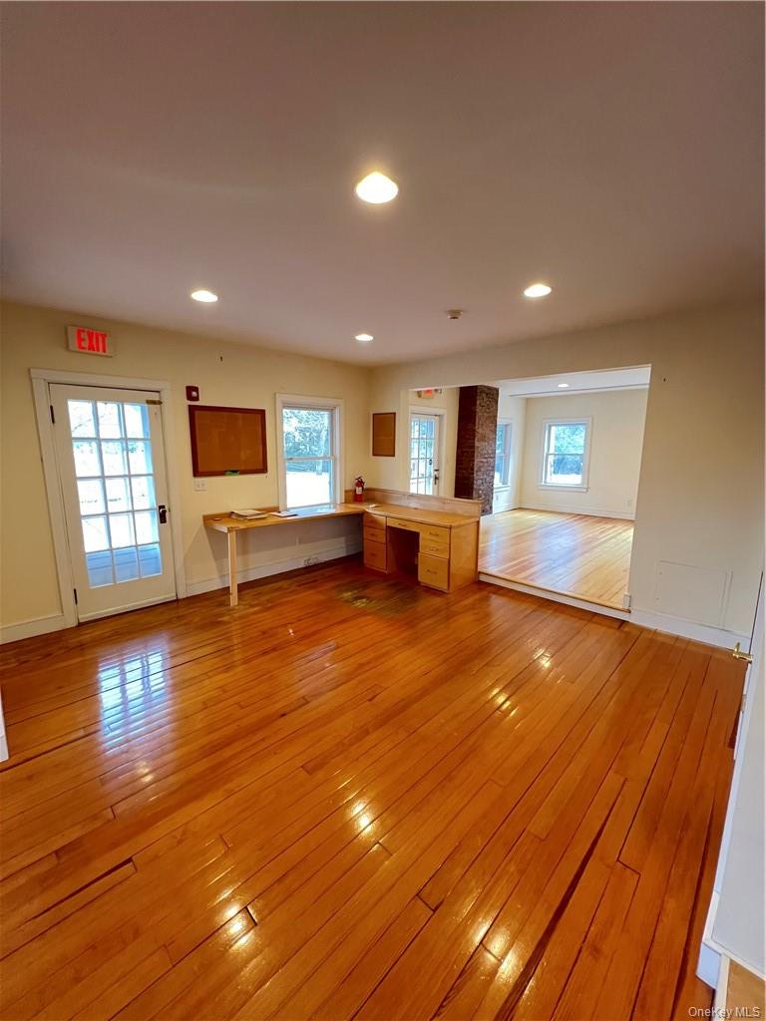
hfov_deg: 89.9
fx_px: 384
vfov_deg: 106.2
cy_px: 510
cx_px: 383
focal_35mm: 13
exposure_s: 1/60
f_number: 1.8
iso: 500
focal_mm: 1.57
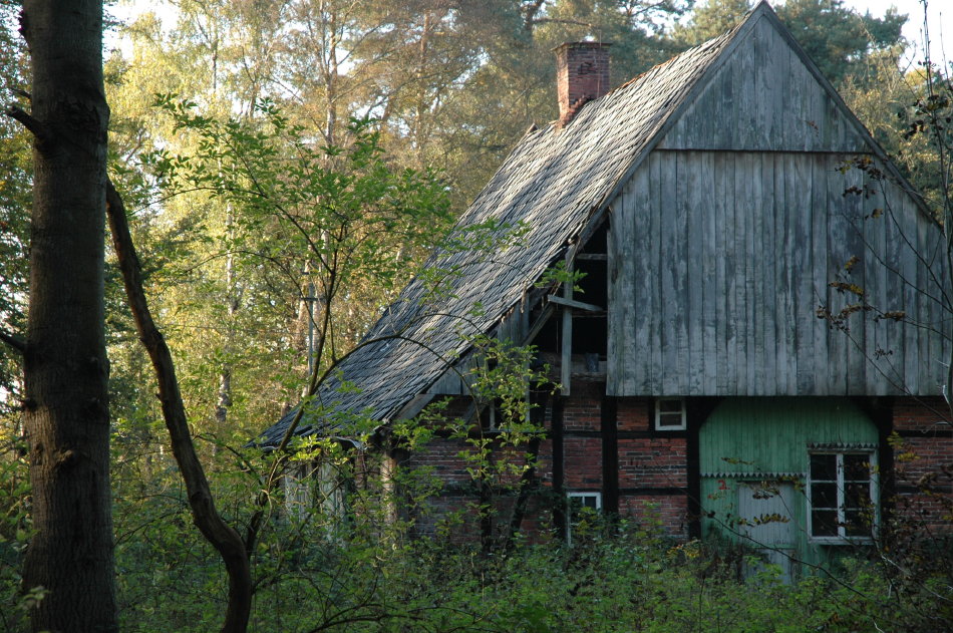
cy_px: 316
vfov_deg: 13.0
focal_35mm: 105
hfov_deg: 19.5
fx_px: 2776
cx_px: 476
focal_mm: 70
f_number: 4.5
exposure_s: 1/80
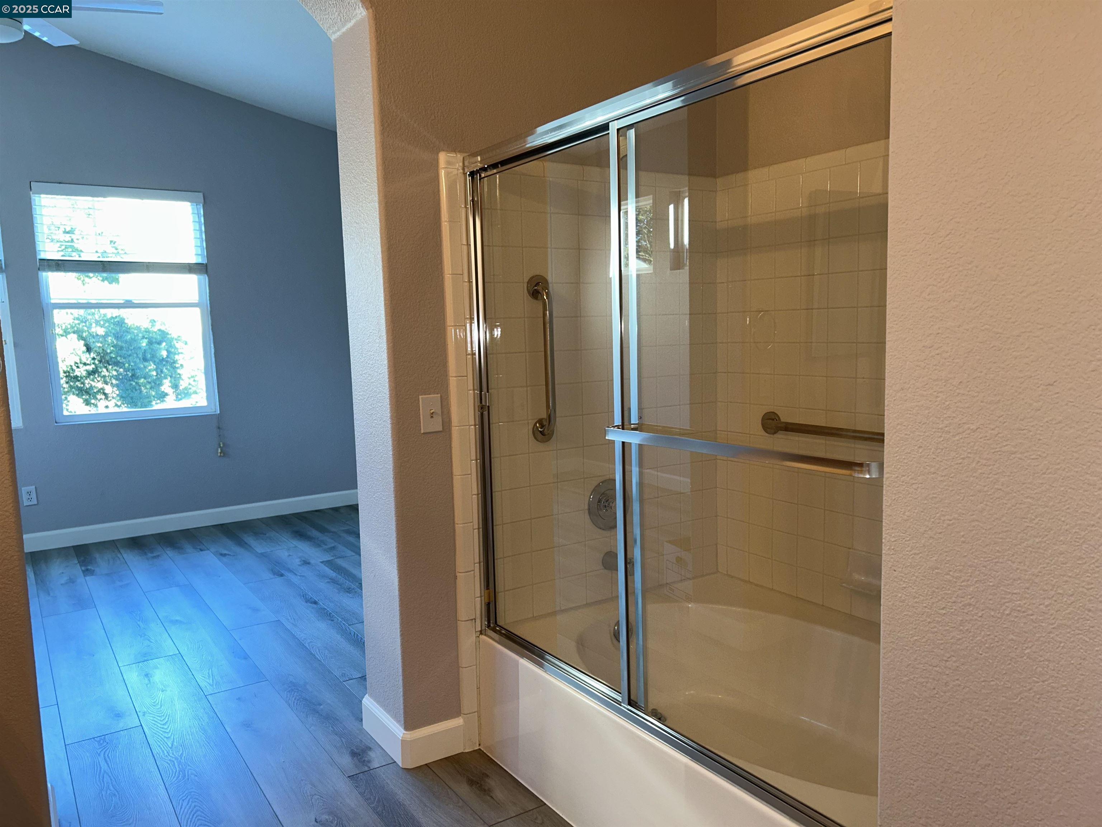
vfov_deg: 53.1
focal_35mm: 26
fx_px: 828
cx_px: 551
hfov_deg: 67.3
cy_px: 414
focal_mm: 5.7
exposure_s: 1/34
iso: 32
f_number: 1.5
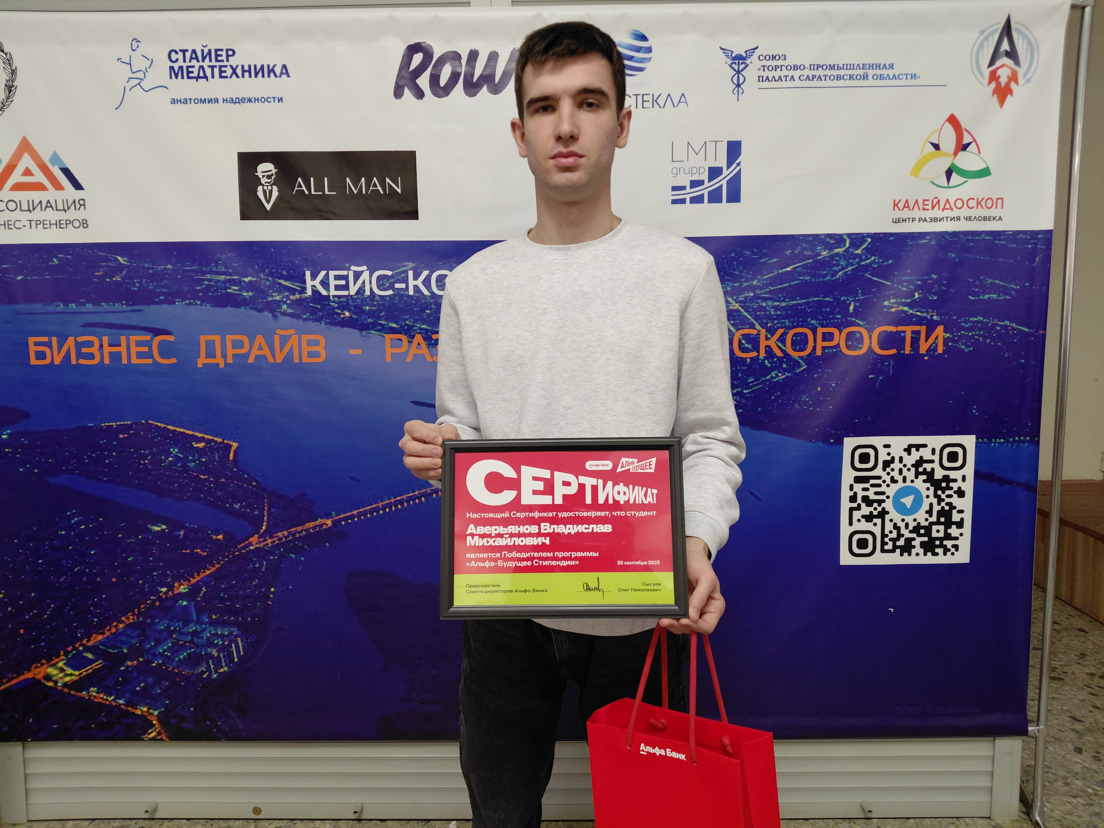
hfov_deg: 69.4
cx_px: 552
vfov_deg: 54.9
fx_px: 797
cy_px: 414
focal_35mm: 25
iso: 250
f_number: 1.8
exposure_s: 1/50.1
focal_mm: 4.69
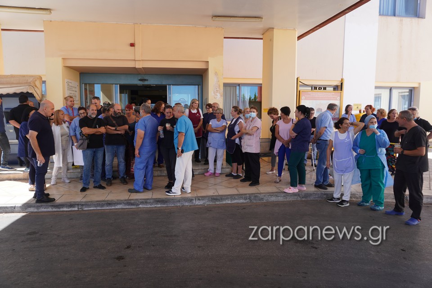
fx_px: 288
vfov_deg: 53.1
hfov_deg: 73.7
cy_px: 144
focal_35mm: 24
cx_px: 216
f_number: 4.5
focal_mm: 16
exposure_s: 1/200
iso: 100
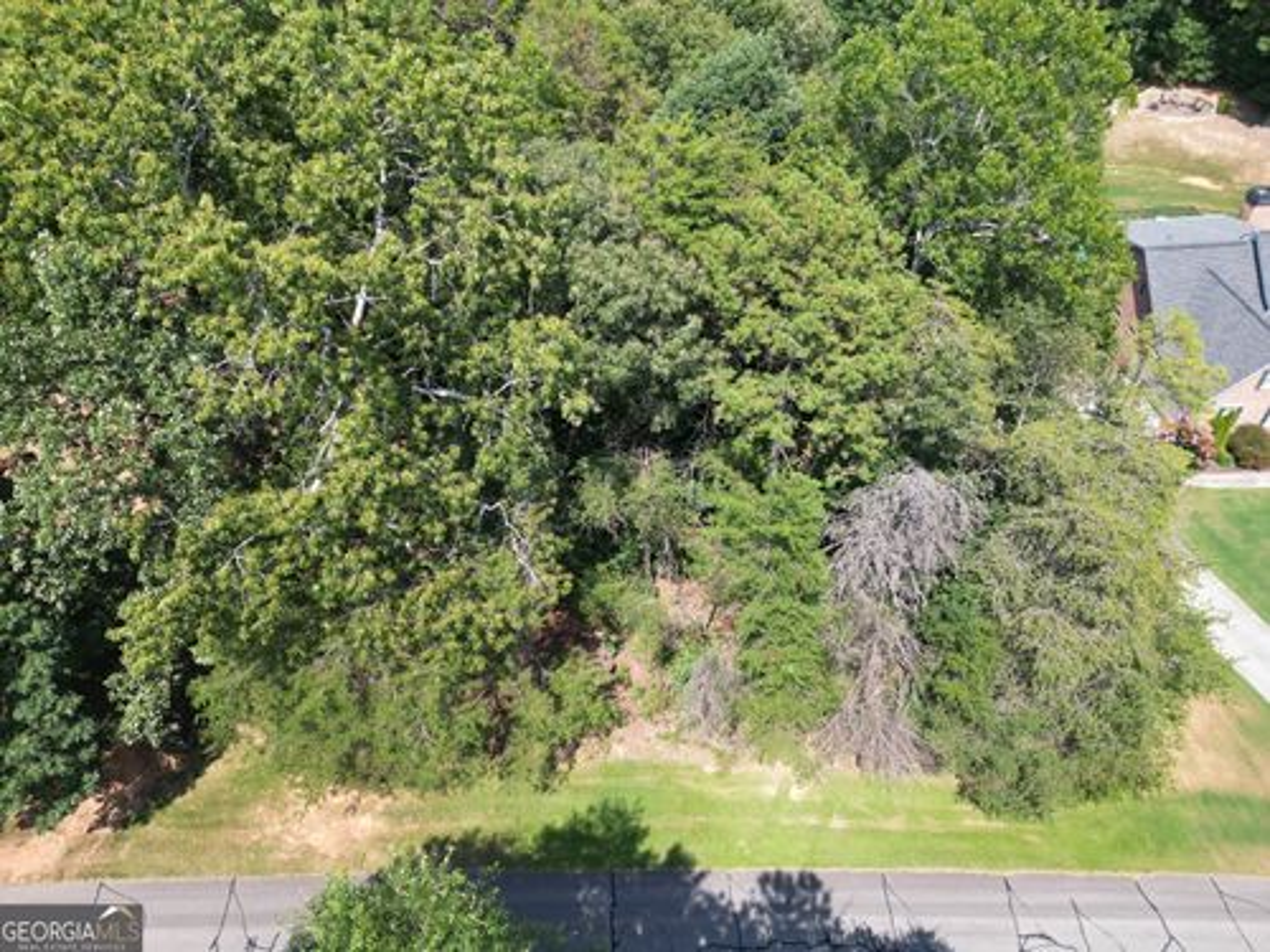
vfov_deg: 56.8
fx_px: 881
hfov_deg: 71.6
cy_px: 476
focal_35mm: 24
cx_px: 635
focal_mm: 6.72
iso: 100
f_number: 1.7
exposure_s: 1/15
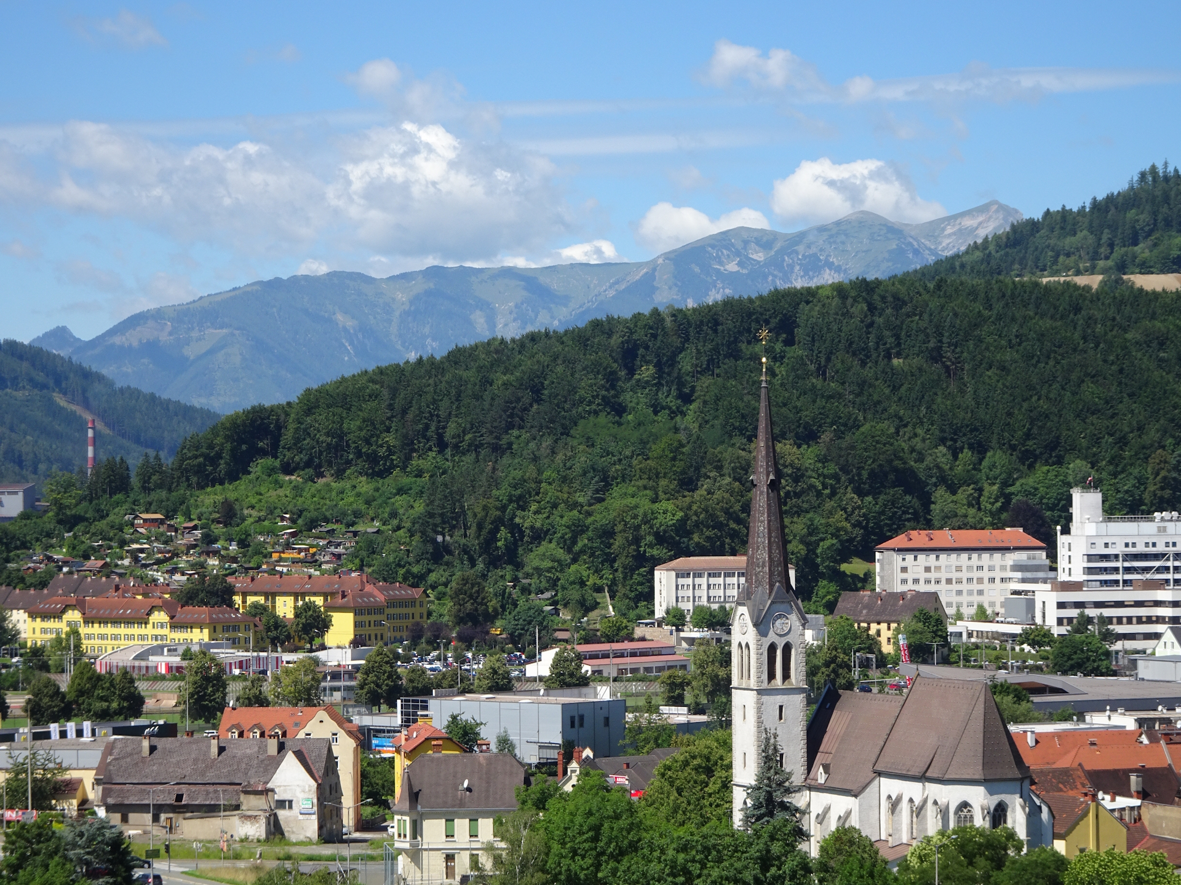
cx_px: 590
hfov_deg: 21.1
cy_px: 442
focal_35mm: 93
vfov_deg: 15.9
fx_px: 3173
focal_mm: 15.92
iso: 80
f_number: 5
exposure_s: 1/400
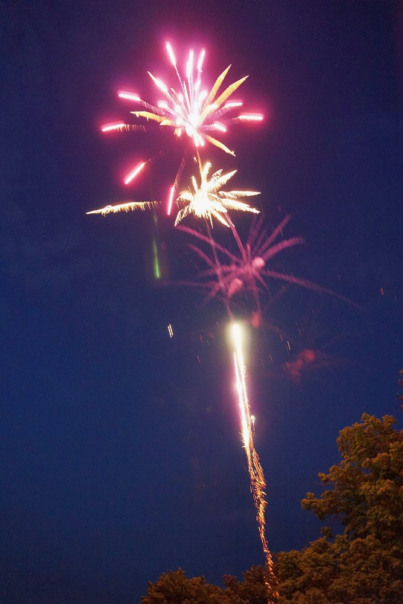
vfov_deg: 65.5
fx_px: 470
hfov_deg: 46.4
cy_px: 302
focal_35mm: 28
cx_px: 202
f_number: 2.8
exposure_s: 1/6
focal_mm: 28
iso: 6400
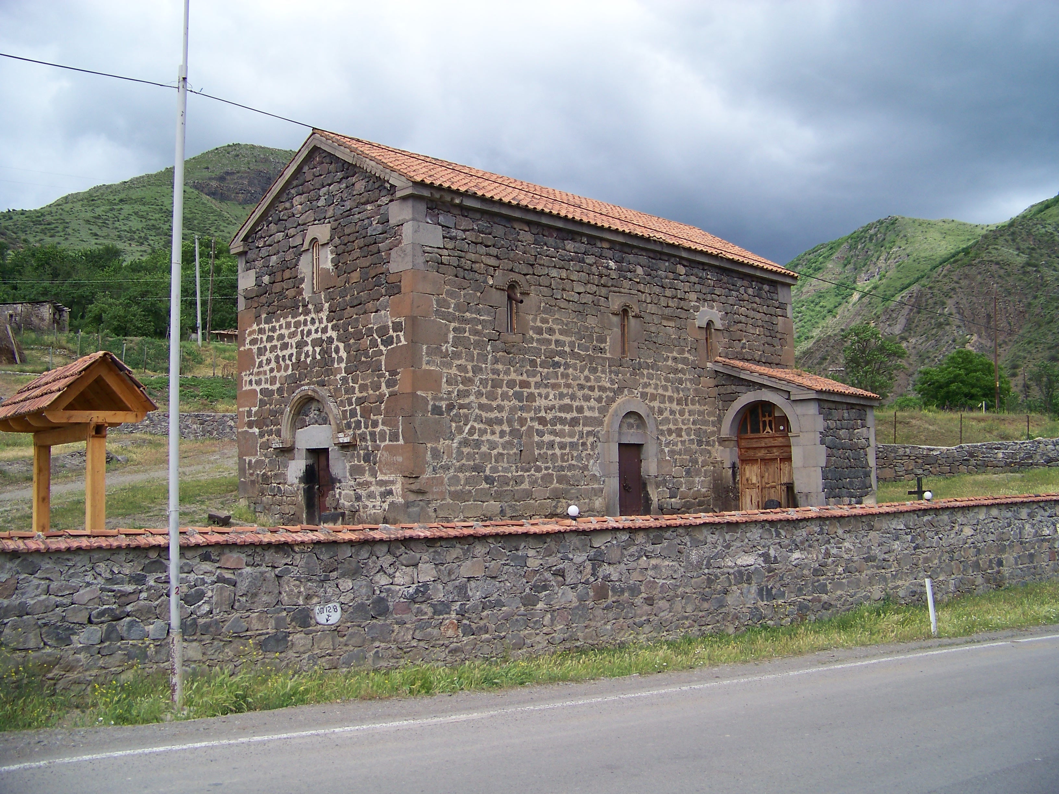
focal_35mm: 36
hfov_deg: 51.4
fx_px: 1101
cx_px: 530
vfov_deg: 39.7
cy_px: 397
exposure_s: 1/800
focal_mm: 5.85
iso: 64
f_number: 2.8
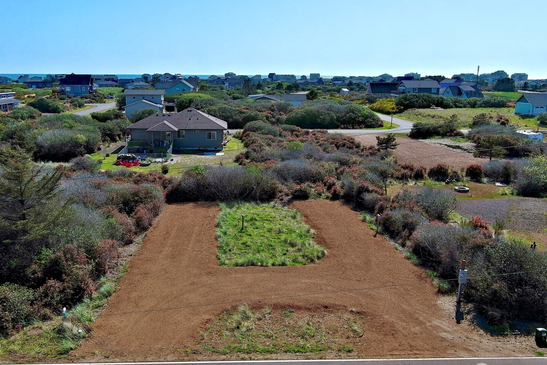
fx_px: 517
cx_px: 244
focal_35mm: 34
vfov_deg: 38.9
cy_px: 173
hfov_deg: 55.7
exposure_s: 1/2079
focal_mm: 10.57
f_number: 2.8
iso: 100
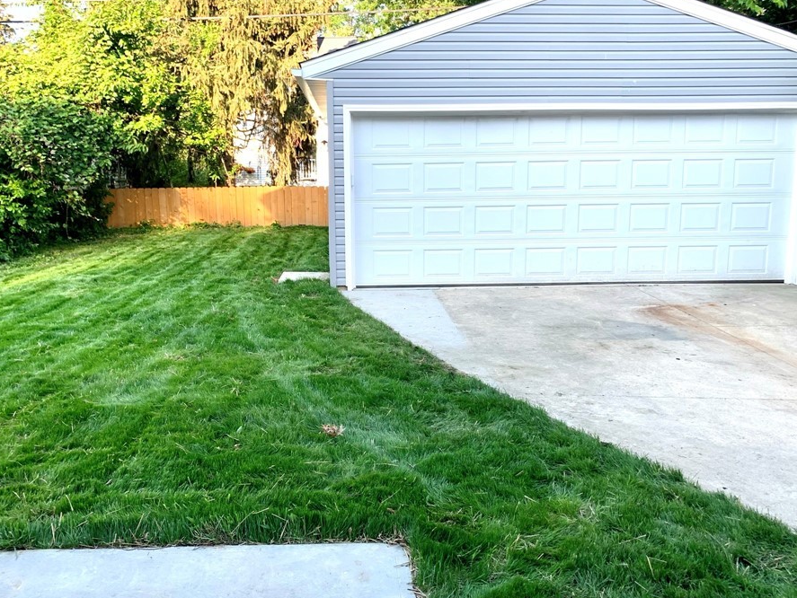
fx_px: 691
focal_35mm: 30
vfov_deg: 46.8
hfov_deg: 59.9
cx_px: 380
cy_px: 281
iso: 25
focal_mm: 4.25
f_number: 1.8
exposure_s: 1/275
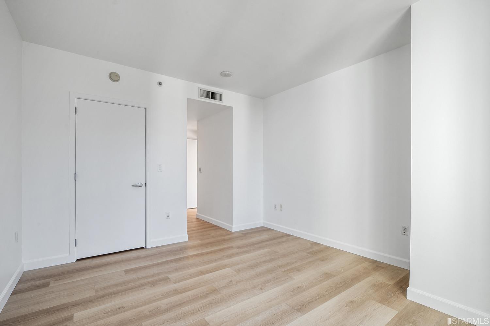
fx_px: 218
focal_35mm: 16
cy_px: 163
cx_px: 245
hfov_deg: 96.8
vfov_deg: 73.7
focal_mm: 16
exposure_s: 1/20
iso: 200
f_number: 10
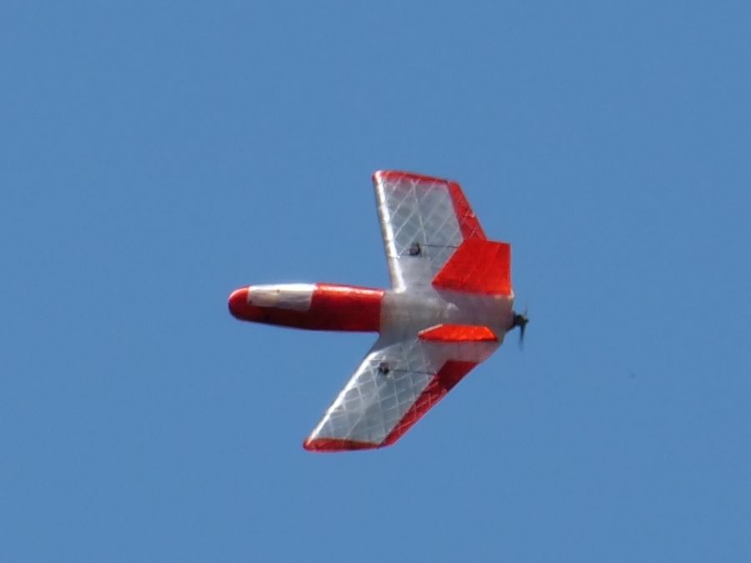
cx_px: 376
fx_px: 17356
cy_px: 282
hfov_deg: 2.5
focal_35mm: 800
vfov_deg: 1.9
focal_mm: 400
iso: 200
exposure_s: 1/1600
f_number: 7.1
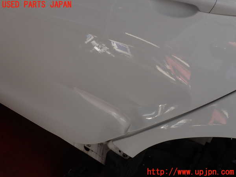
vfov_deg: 46.8
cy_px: 88
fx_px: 205
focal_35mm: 30
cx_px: 118
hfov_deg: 60.0
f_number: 3.2
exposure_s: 1/200
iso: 100
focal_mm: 5.4
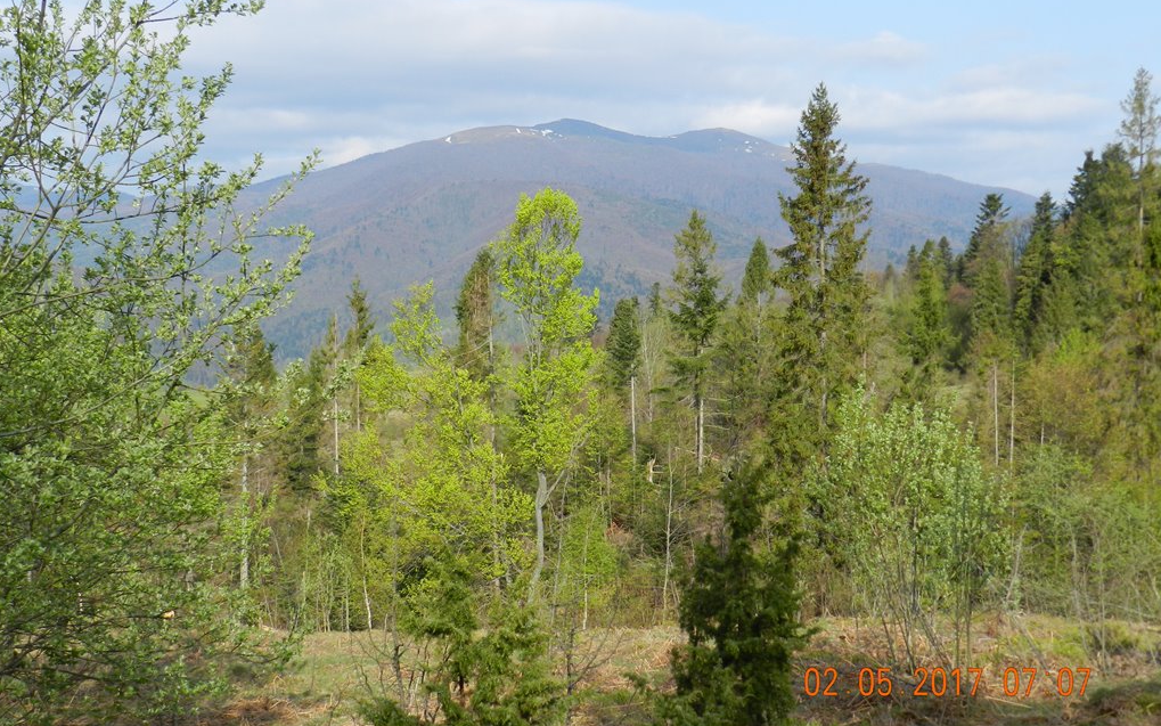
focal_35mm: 49
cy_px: 335
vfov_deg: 26.3
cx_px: 579
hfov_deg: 41.1
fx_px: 1550
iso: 160
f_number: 4.2
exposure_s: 1/800
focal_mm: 8.1
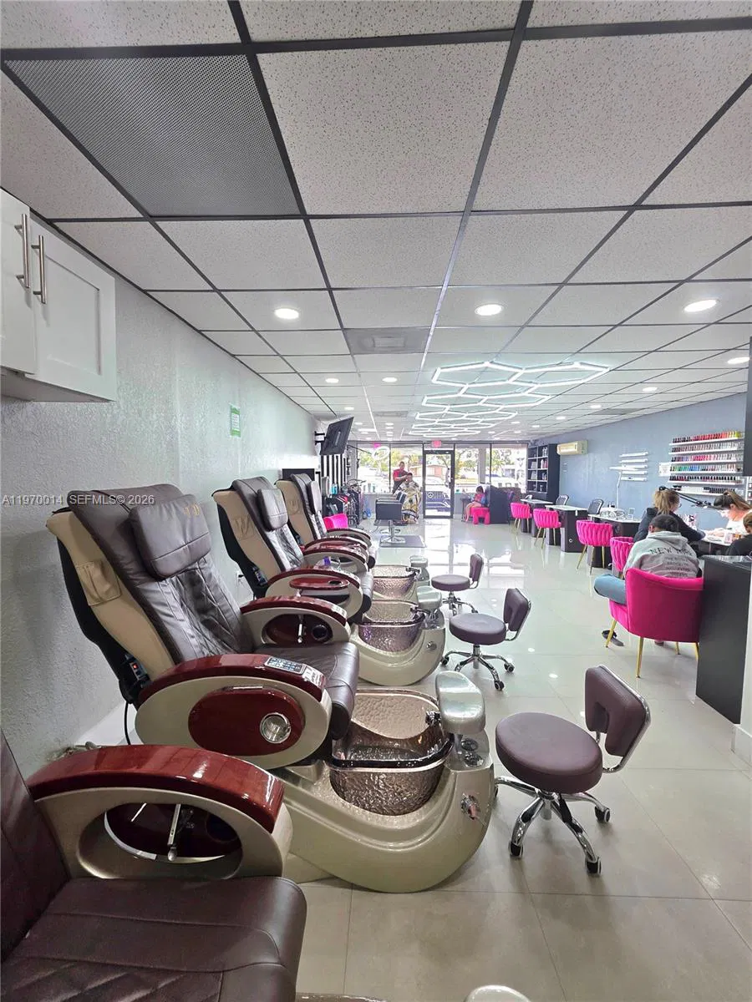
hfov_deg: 89.9
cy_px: 501
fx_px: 377
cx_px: 376
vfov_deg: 106.2
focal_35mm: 13
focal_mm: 2.2
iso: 125
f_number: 1.9
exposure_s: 1/120
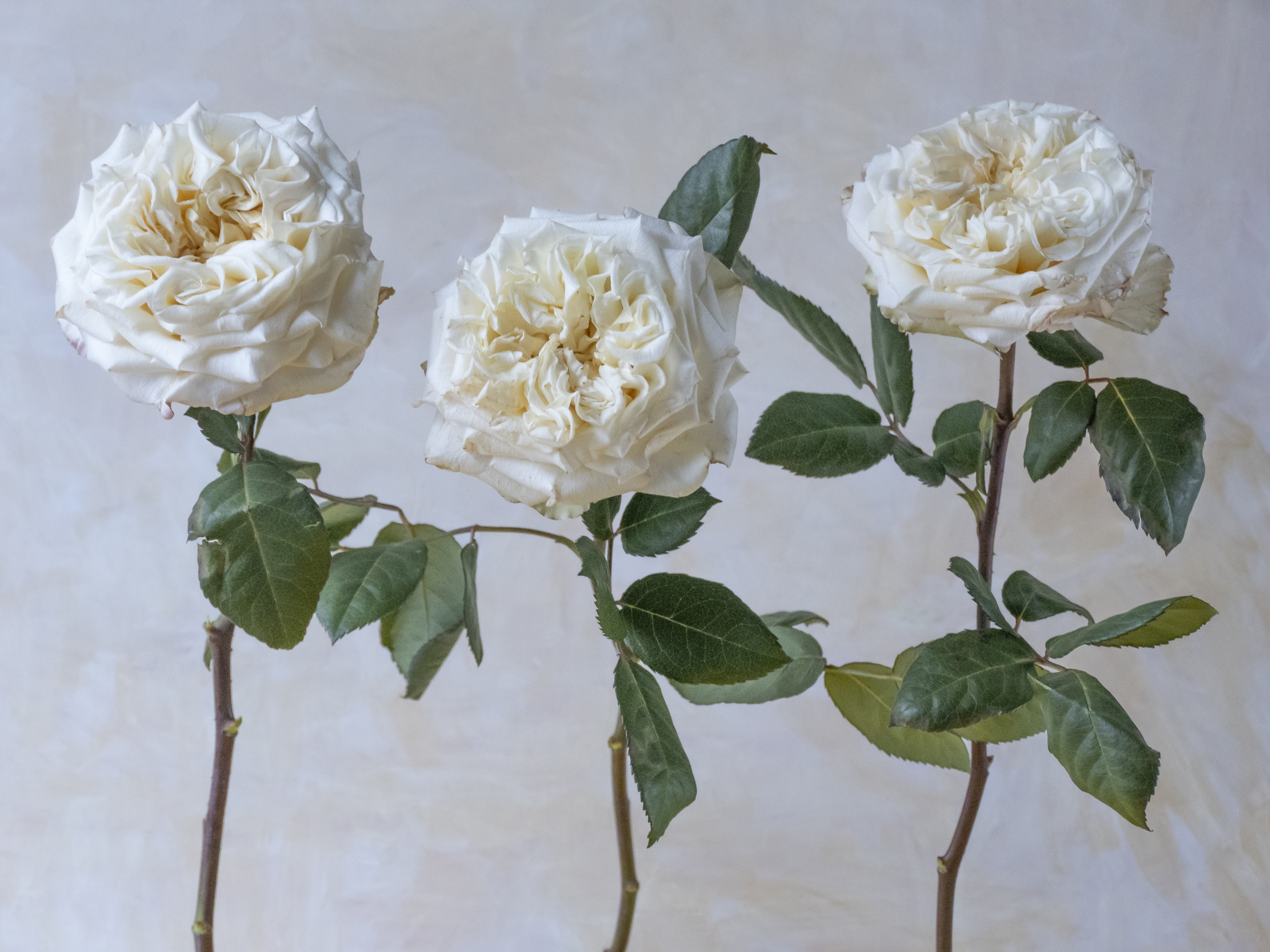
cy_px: 476
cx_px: 635
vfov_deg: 9.3
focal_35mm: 160
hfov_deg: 12.3
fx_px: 5870
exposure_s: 1/40
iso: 1600
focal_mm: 54.2
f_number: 3.9
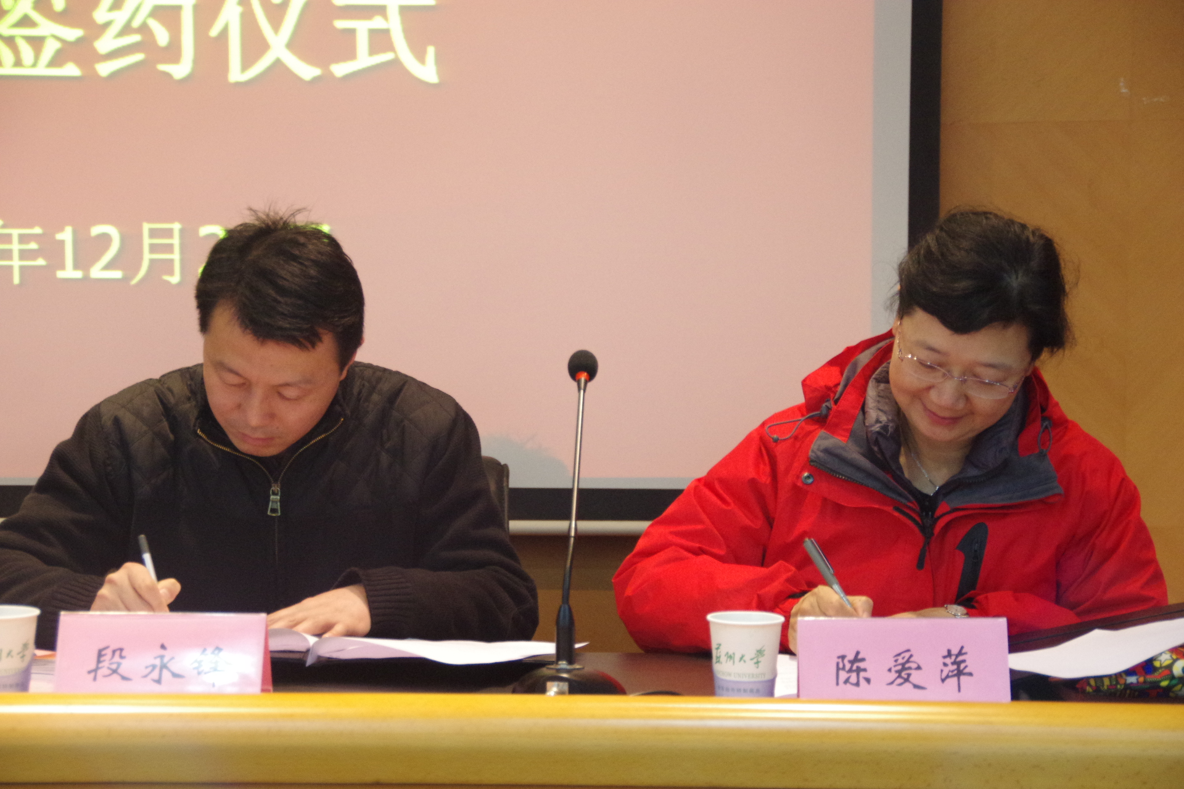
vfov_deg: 11.7
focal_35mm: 117
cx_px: 592
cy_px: 394
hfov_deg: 17.5
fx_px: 3848
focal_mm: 78
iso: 3200
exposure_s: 1/25
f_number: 5.6
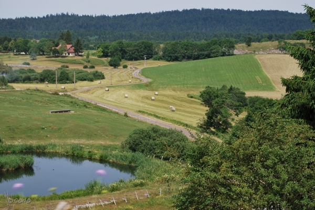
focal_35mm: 82
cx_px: 158
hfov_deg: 24.6
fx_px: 722
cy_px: 105
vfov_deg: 16.6
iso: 100
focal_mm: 55
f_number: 8
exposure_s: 1/250
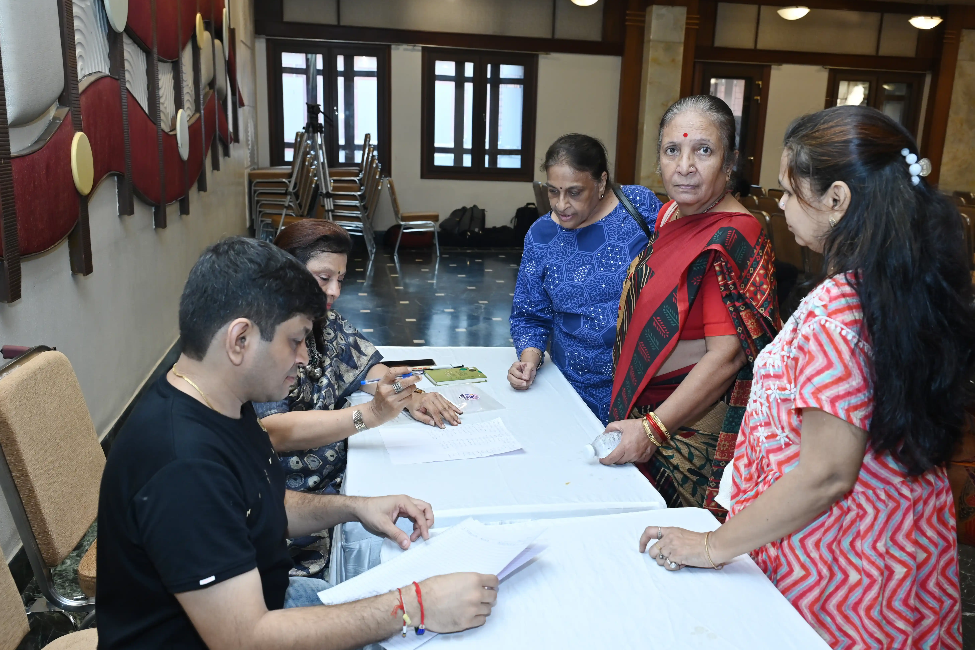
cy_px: 321
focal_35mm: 30
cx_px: 500
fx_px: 799
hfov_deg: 62.7
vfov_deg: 44.3
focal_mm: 28.5
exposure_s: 1/200
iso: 1250
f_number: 5.6
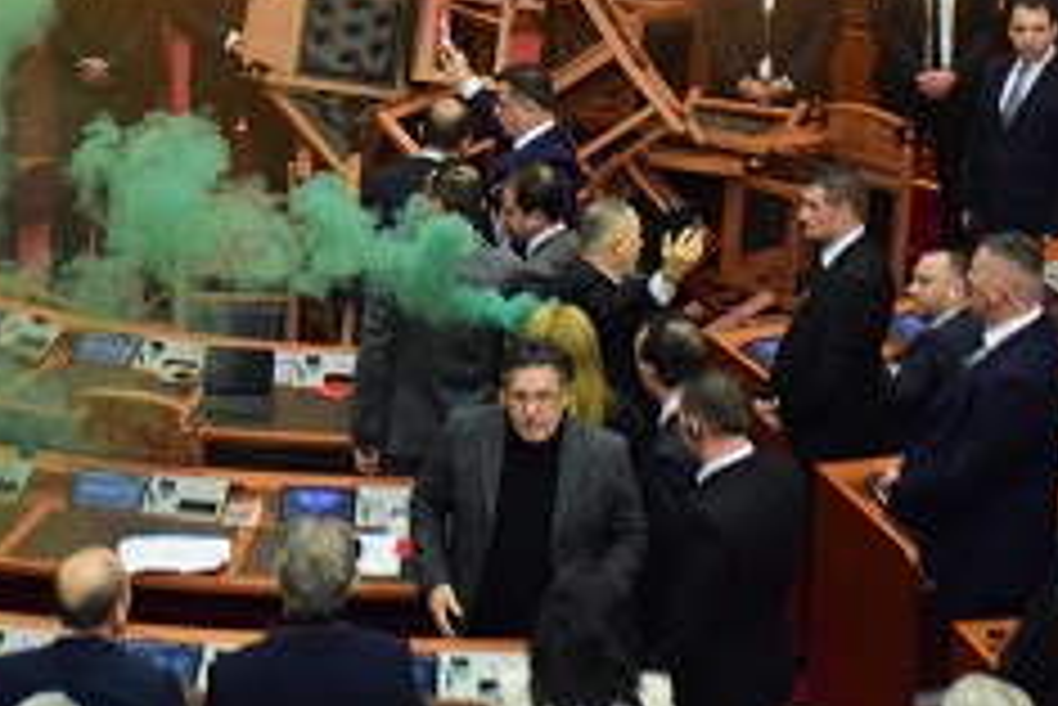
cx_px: 198
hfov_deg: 13.3
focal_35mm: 153
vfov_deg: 9.0
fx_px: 4499
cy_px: 81
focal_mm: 40
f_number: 5.6
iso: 5000
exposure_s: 1/80
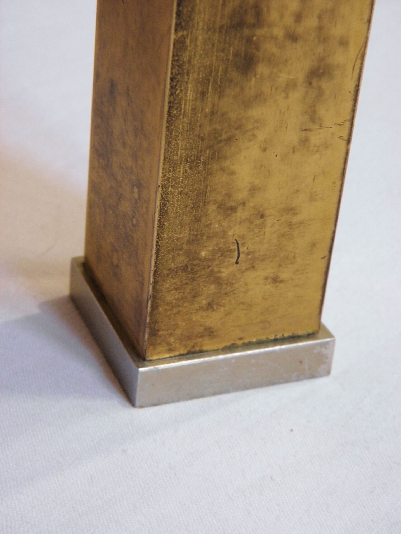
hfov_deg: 18.4
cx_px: 200
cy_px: 267
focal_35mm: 80
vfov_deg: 24.4
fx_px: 1236
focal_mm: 14.3
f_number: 4.4
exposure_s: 1/15
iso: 200
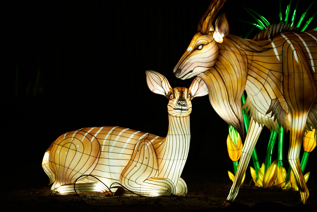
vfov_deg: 6.9
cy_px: 106
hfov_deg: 10.3
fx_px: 1761
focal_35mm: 200
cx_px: 158
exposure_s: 1/20
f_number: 4
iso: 100
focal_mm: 200
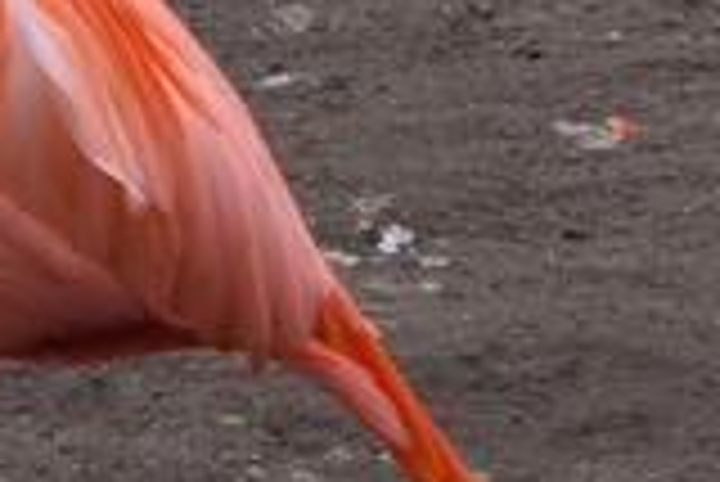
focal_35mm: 1119
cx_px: -864
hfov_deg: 1.8
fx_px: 22400
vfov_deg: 1.2
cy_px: -387
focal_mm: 140
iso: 110
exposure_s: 1/320
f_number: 4.8
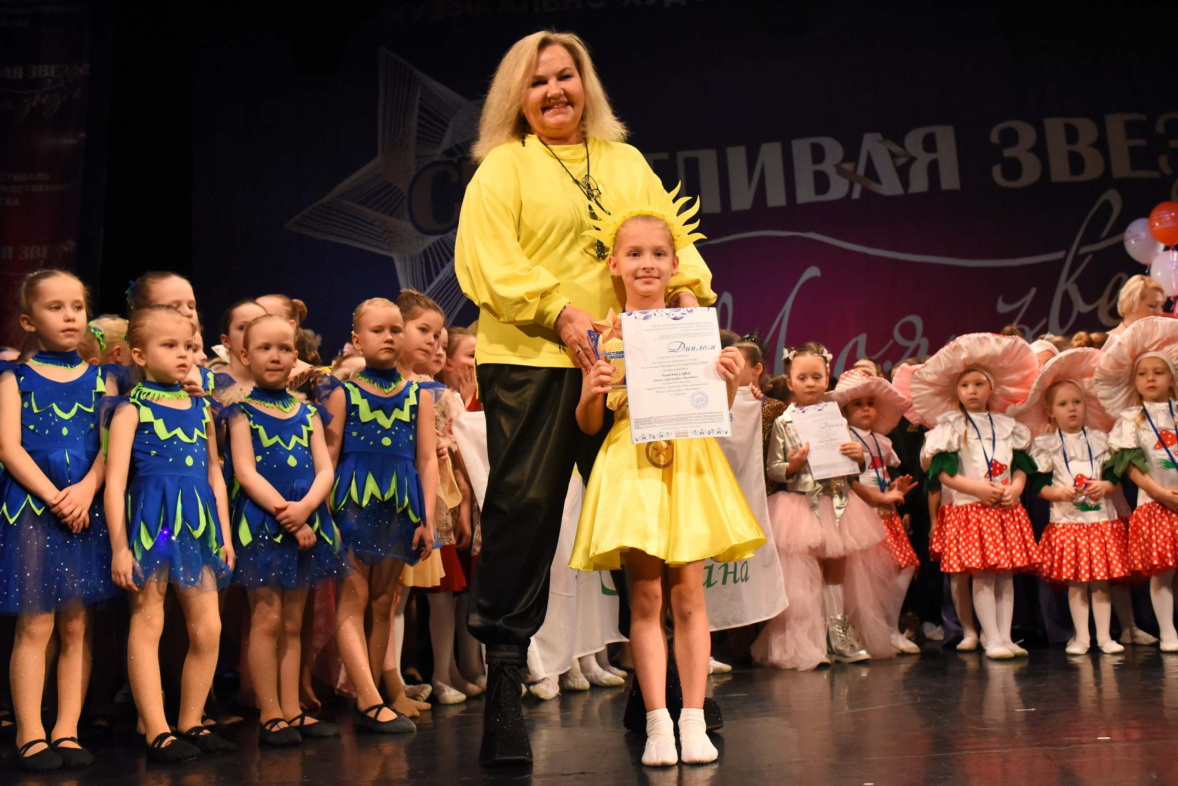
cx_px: 589
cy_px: 393
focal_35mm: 35
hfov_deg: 54.4
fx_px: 1146
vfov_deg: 37.9
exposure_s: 1/320
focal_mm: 35
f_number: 6.3
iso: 5000
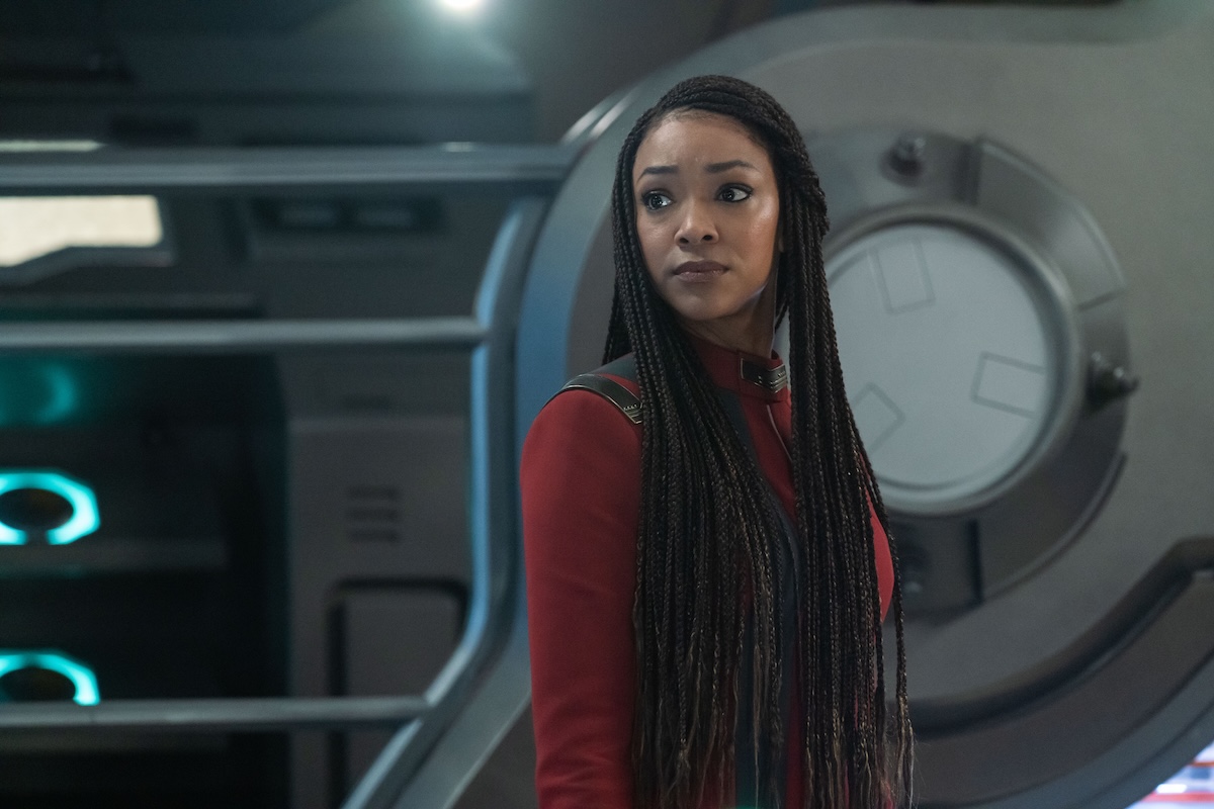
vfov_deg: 6.9
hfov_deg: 10.3
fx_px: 6744
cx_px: 607
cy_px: 404
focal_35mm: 200
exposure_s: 1/80
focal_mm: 200
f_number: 5
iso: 8000
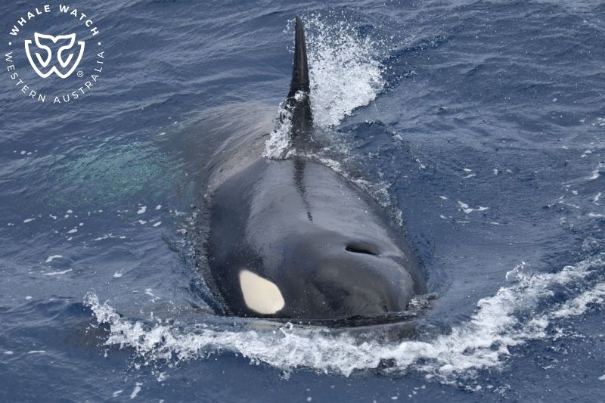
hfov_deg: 10.3
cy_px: 202
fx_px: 3360
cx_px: 302
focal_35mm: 200
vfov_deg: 6.9
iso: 1100
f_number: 5.3
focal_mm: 200
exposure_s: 1/8000
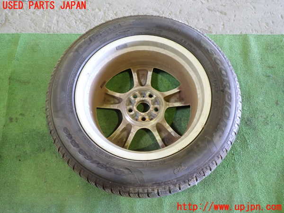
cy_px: 106
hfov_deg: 60.0
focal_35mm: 30
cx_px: 142
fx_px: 246
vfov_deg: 46.8
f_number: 2.3
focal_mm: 5.4
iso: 800
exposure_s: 1/30
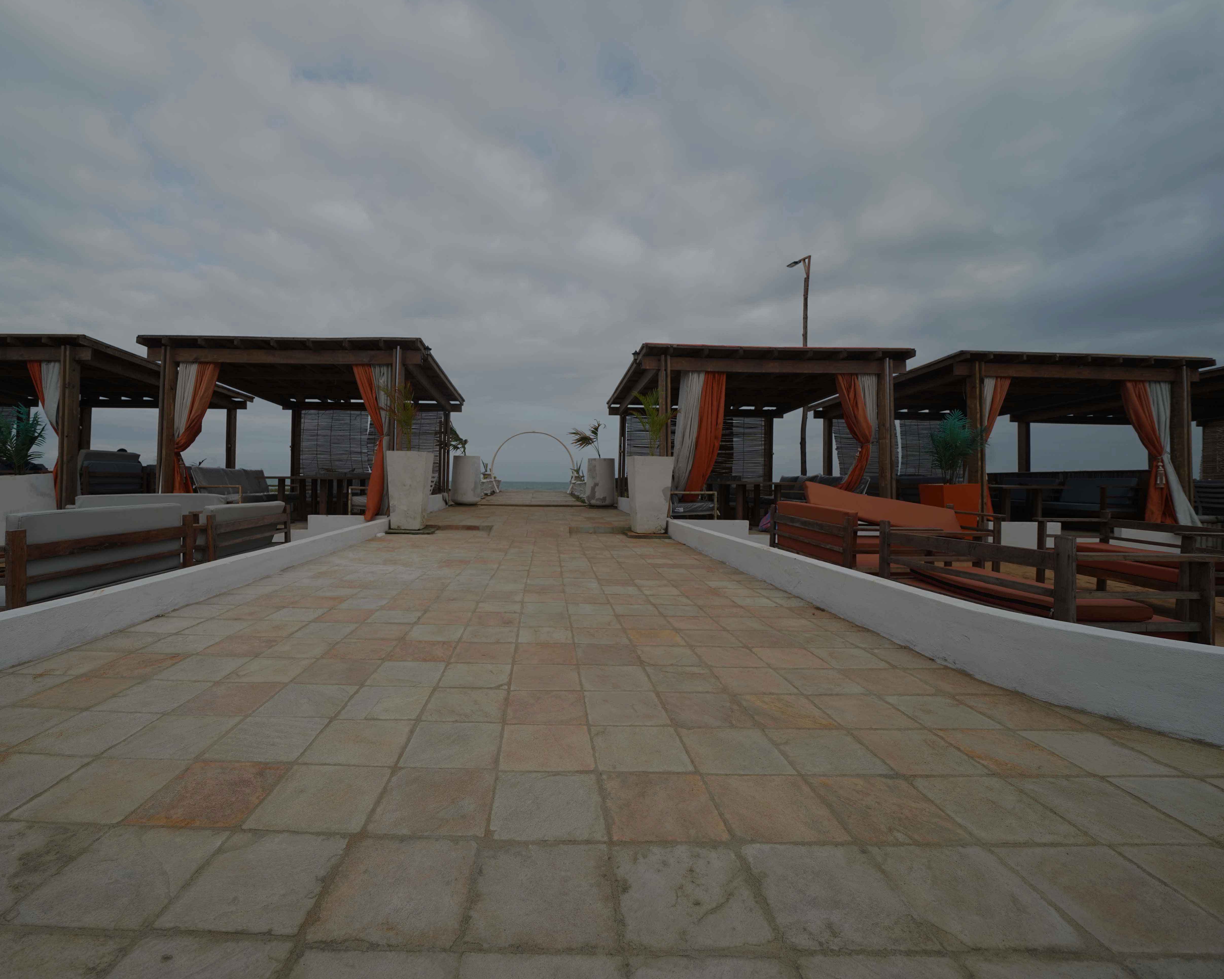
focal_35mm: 14
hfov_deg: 100.4
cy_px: 472
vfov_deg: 87.9
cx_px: 558
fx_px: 507
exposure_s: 1/1000
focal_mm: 12
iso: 400
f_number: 5.6
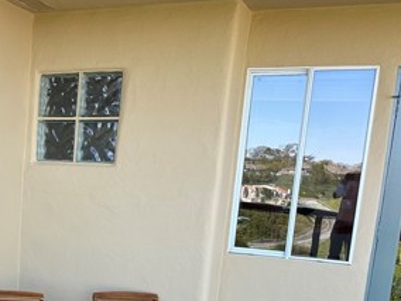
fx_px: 626
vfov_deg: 26.0
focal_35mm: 54
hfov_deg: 32.5
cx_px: -6
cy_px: 283
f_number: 1.78
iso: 80
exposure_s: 1/431
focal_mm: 6.86
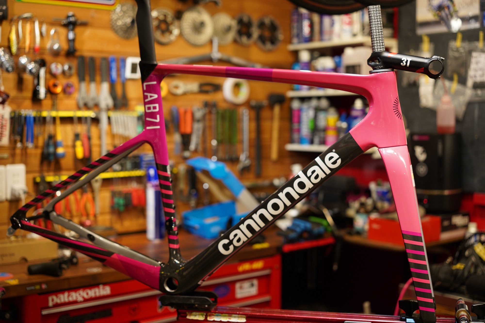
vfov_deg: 27.0
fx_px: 674
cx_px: 242
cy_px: 162
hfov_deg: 39.6
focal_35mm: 50
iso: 500
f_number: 2.2
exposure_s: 1/200
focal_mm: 50
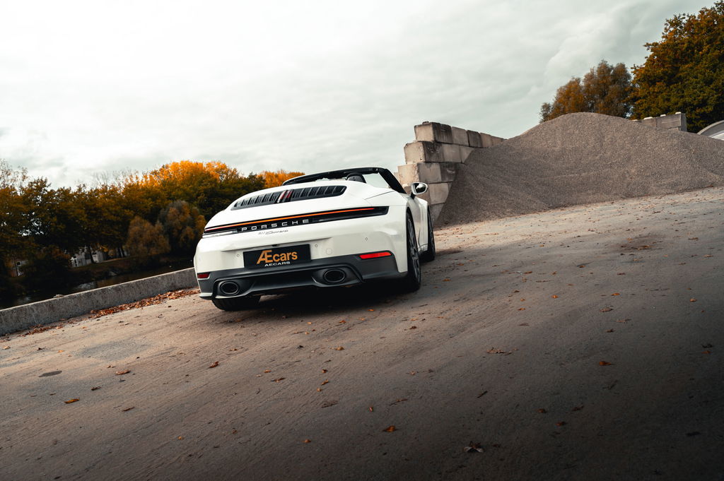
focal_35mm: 30
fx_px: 613
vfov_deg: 42.9
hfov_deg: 61.1
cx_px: 362
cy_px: 240
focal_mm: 30.5
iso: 100
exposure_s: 1/160
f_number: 5.6
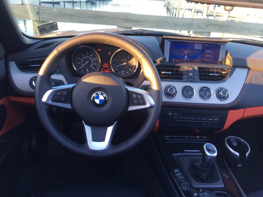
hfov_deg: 61.6
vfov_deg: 48.3
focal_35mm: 29
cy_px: 98
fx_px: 220
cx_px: 132
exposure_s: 1/40
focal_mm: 4.15
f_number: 2.2
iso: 32
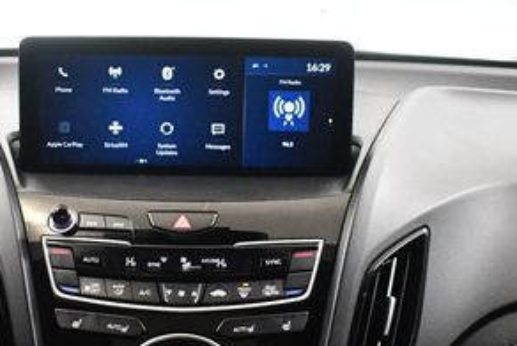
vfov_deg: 17.1
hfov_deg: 25.6
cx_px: 193
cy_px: 287
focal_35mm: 79
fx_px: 1135
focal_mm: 18
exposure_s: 1/100
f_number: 3.5
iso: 3200
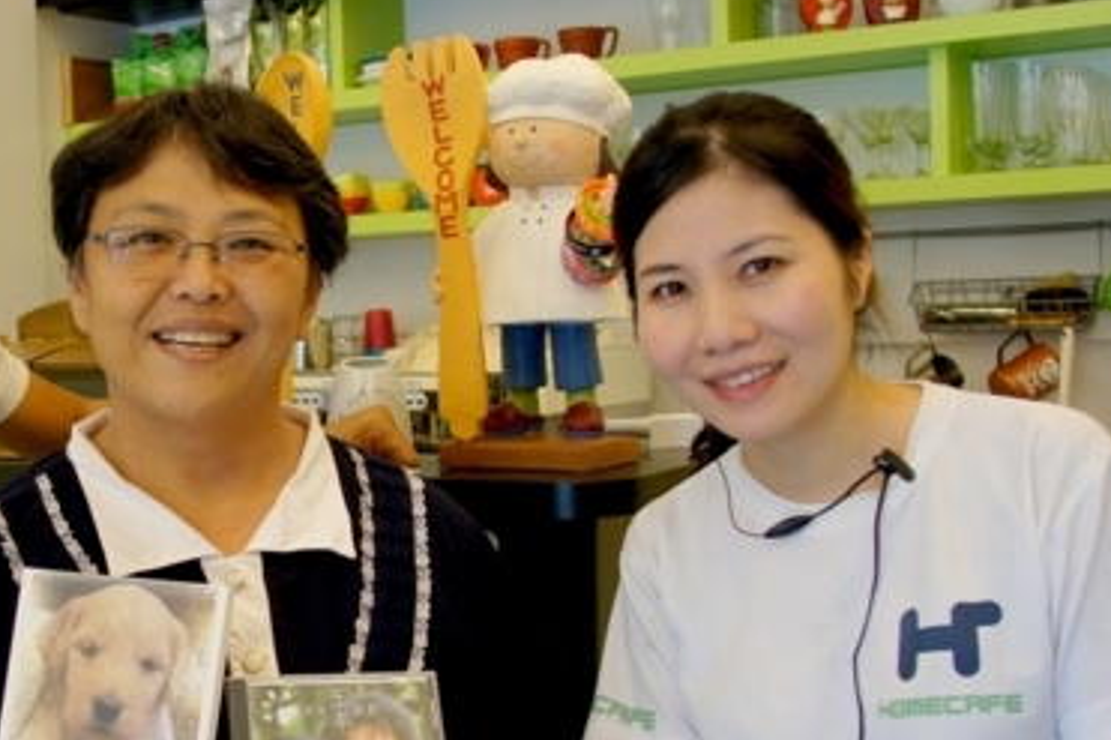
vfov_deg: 25.4
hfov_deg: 36.0
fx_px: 1635
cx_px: 189
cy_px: 461
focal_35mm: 53
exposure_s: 1/30
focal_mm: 18
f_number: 3.5
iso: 250
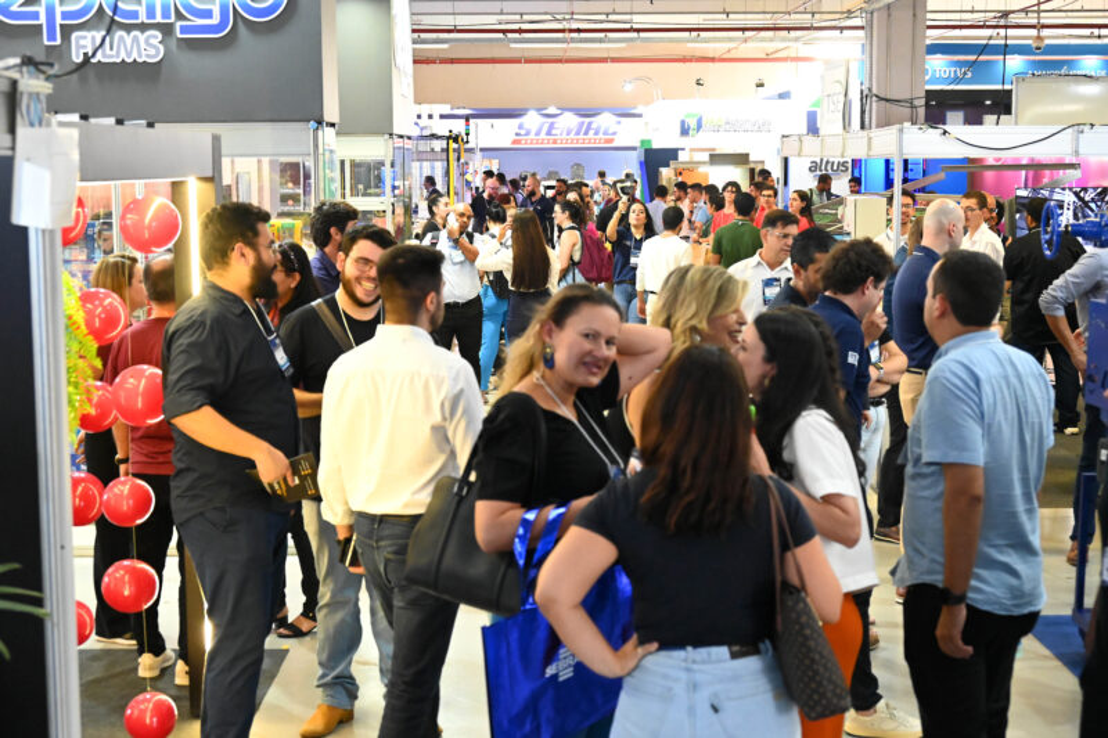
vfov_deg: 26.0
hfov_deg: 38.2
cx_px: 554
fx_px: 1600
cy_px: 369
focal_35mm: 52
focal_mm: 52
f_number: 5.6
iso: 10000
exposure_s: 1/200
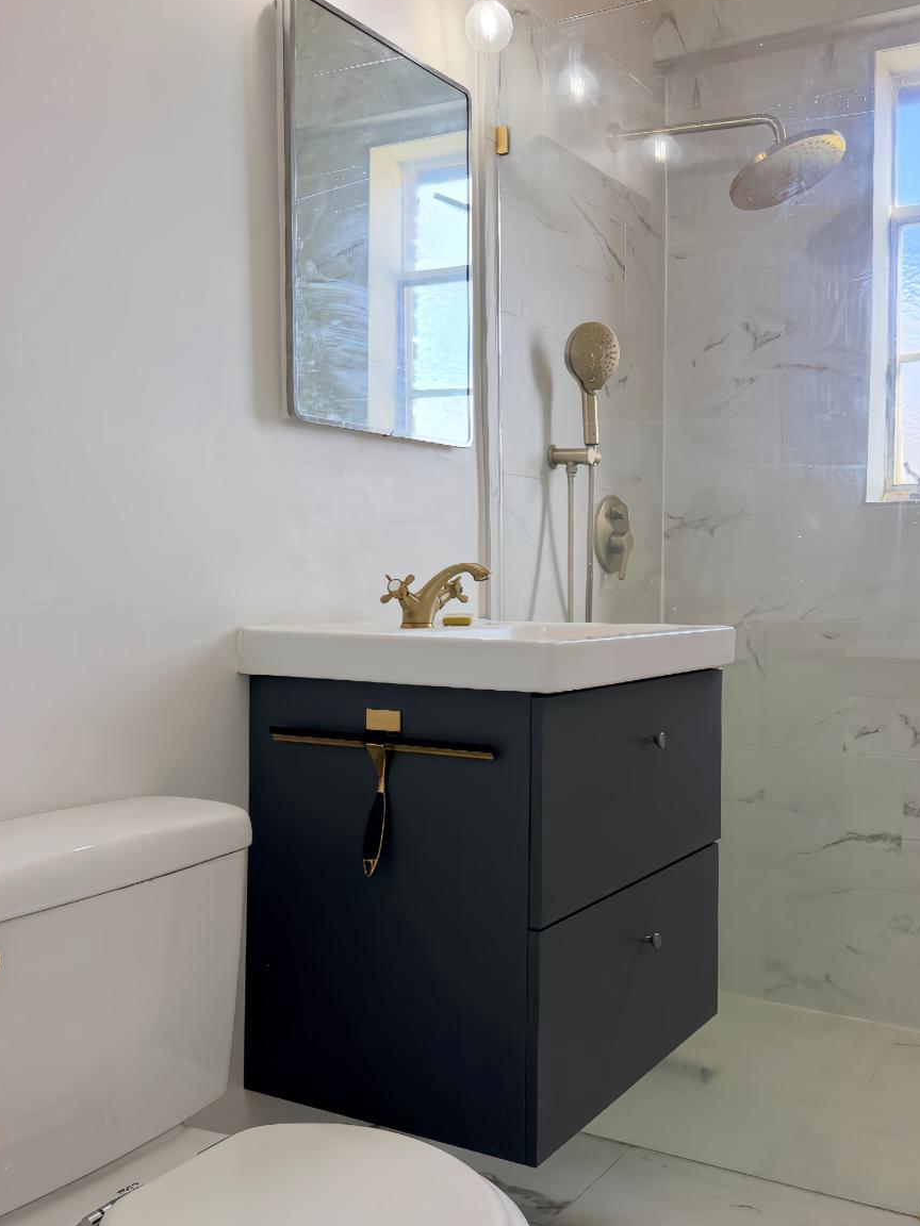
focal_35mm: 32
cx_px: 585
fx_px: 1134
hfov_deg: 43.7
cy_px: 682
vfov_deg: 56.7
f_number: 1.78
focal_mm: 6.76
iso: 125
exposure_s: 1/239
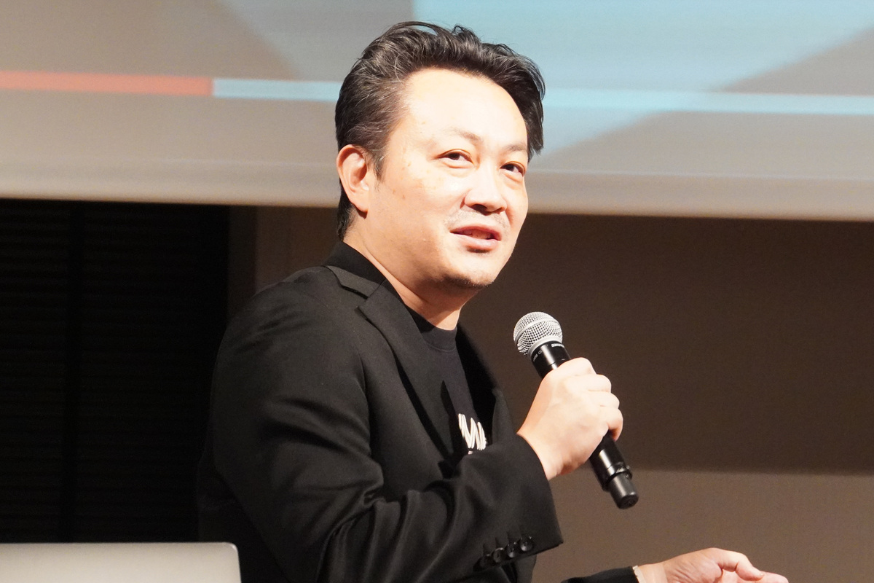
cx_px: 437
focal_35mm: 144
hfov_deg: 14.3
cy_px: 292
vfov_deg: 9.5
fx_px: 3492
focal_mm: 95.9
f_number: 6.3
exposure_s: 1/125
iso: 6400
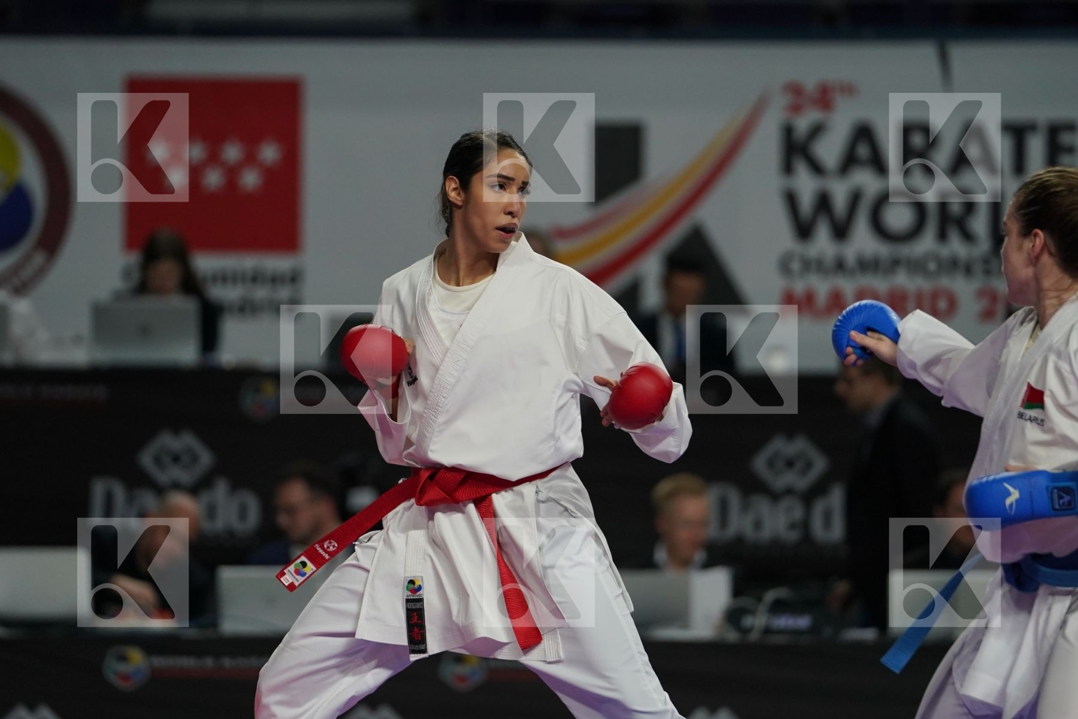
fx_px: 8983
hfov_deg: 6.9
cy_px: 360
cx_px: 539
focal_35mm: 300
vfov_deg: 4.6
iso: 1000
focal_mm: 200
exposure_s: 1/1000
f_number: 2.8
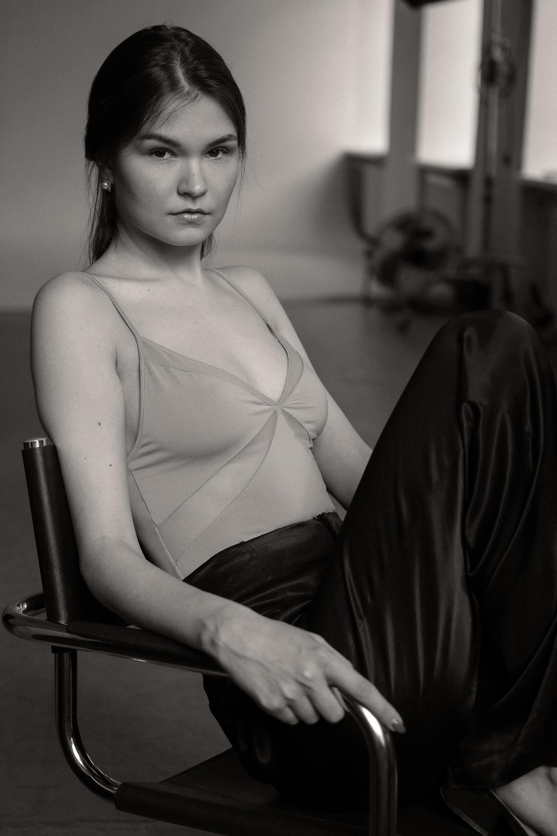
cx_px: 278
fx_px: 1230
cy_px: 418
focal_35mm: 53
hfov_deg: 25.5
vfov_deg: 37.5
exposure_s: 1/680
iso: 160
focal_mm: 35
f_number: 2
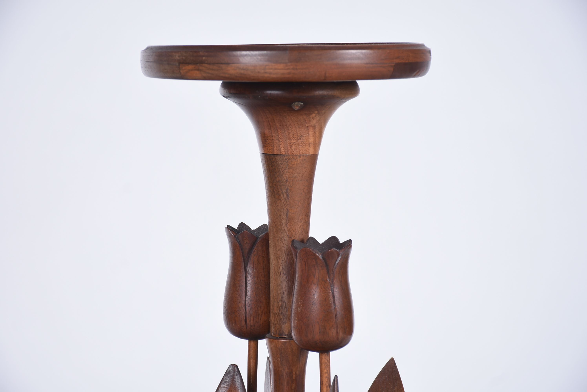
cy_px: 196
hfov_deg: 17.0
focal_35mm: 120
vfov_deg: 11.4
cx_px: 294
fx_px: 1958
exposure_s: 1/60
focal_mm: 80
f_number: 7.1
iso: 100
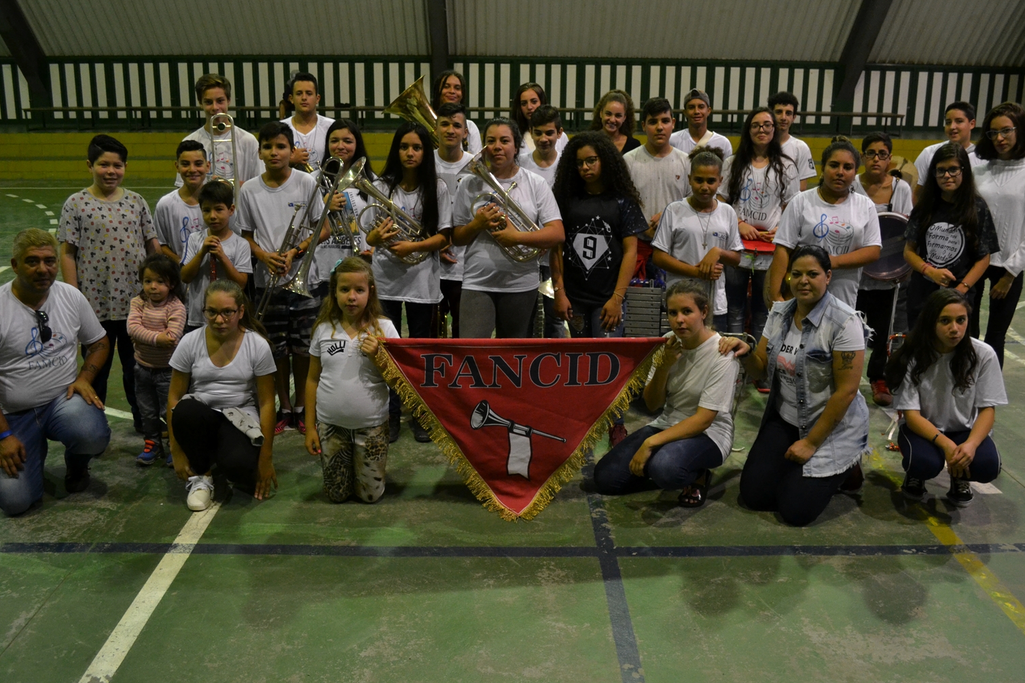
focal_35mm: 35
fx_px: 996
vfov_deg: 37.8
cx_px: 523
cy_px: 328
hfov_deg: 54.4
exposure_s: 1/30
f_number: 4
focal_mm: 22
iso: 1600
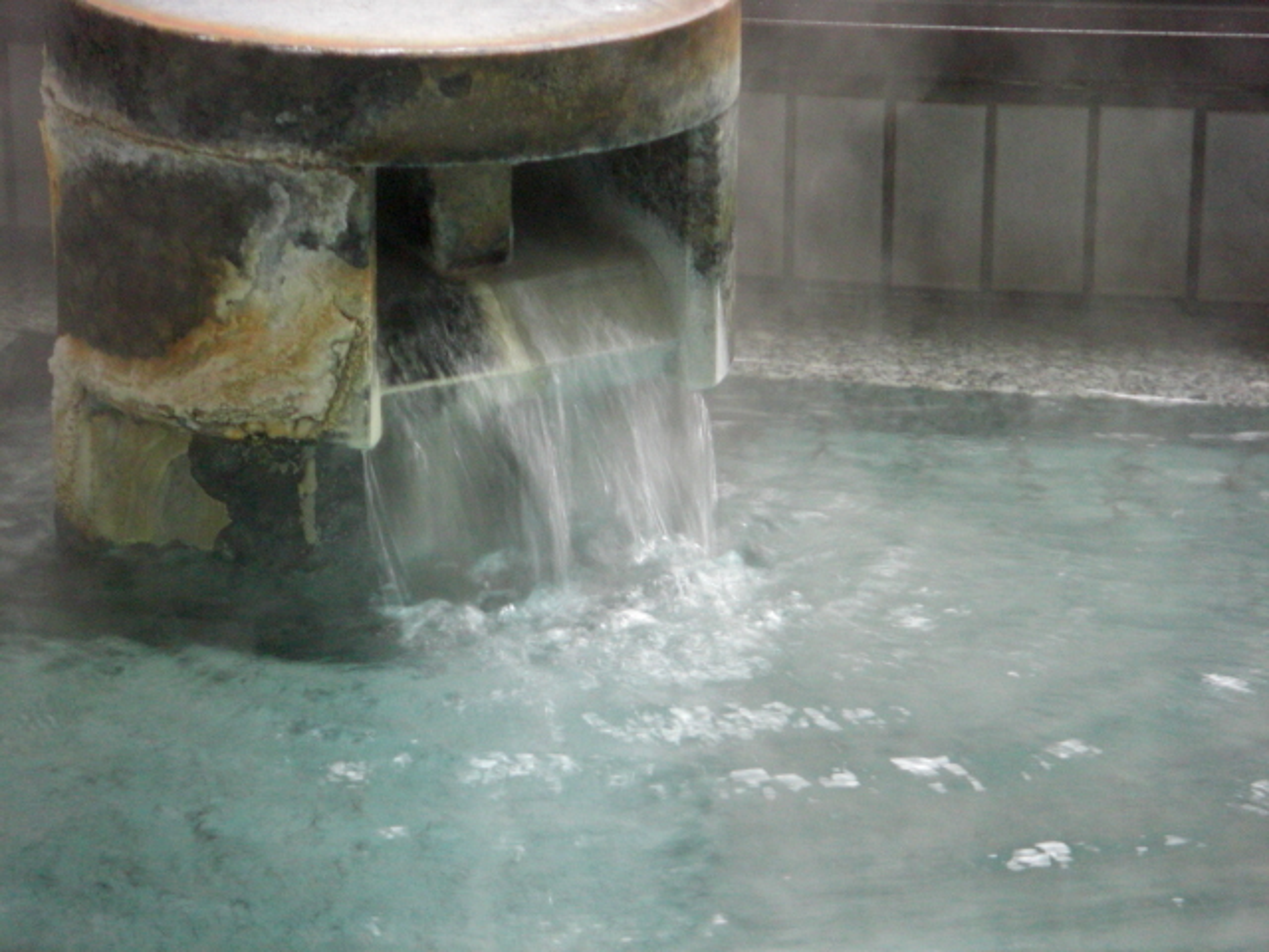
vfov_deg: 7.8
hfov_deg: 10.4
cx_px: 634
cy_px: 476
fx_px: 6965
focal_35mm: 190
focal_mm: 31.5
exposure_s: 1/30
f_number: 4.6
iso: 400
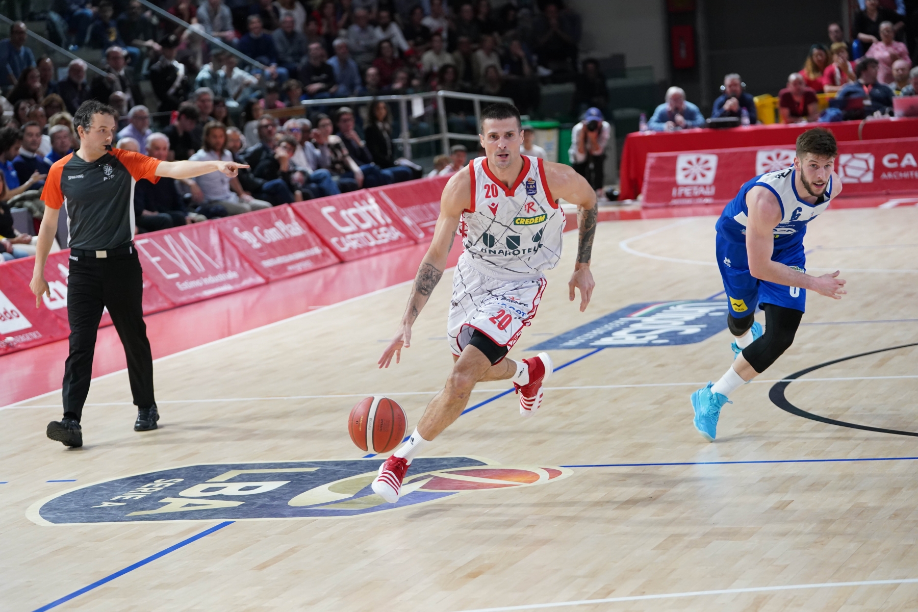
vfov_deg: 11.4
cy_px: 306
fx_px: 3060
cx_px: 459
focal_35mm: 120
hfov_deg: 17.1
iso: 3200
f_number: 3.5
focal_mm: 120
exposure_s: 1/1250
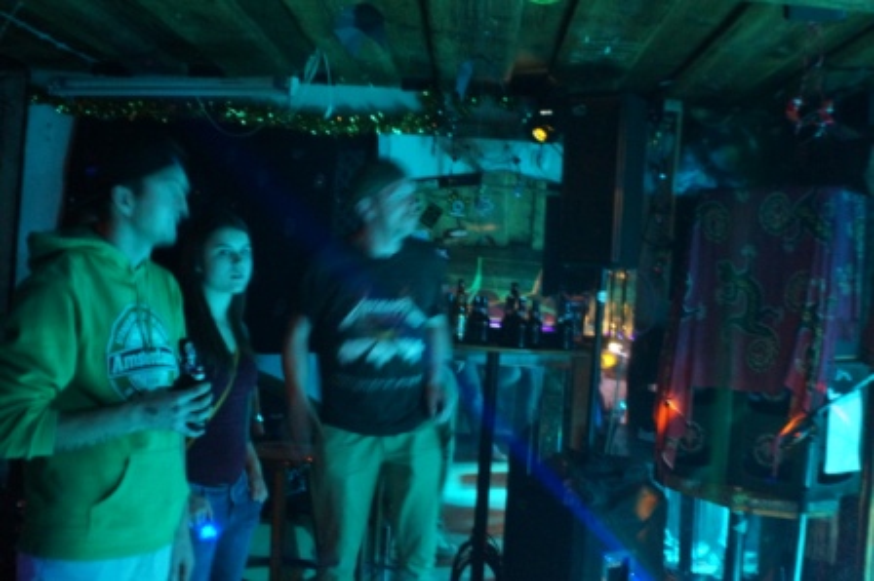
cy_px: 290
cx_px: 437
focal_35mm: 42
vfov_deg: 31.8
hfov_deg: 46.4
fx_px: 1019
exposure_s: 1/13
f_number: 3.5
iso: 3200
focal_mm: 28
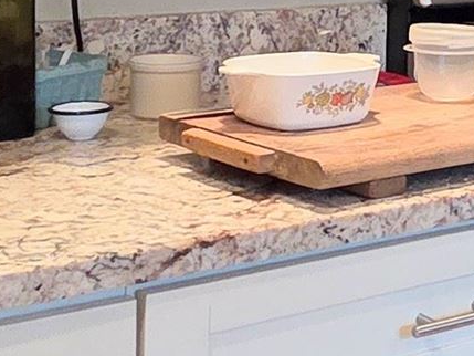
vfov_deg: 15.4
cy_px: -50
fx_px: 1274
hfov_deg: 18.4
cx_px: 735
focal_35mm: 93
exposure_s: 1/60
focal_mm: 2.2
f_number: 2.2
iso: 320
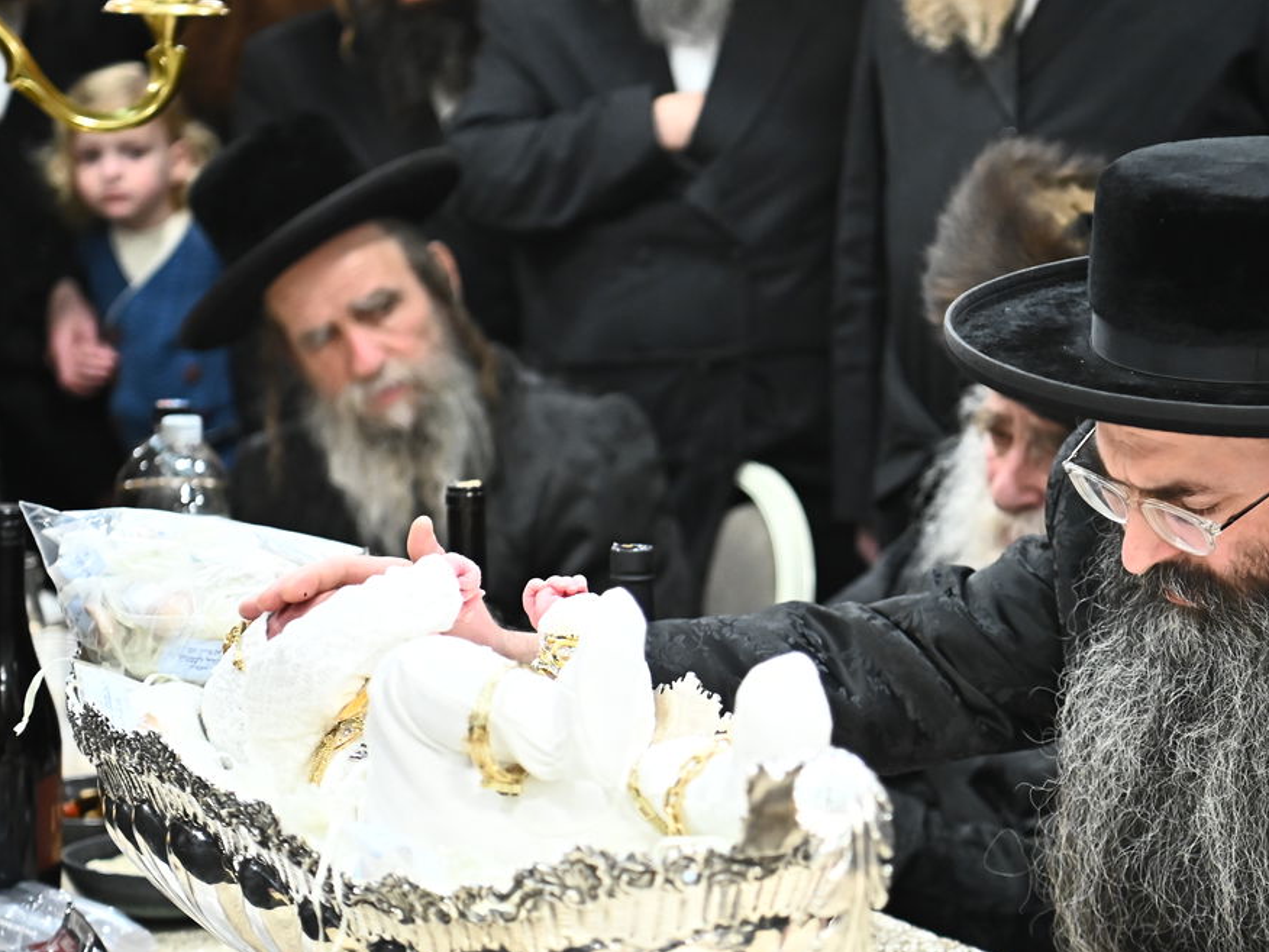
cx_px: 917
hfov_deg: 22.6
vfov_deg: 17.2
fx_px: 3153
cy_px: 464
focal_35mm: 86
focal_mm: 56
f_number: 3.2
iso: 3200
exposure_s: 1/160
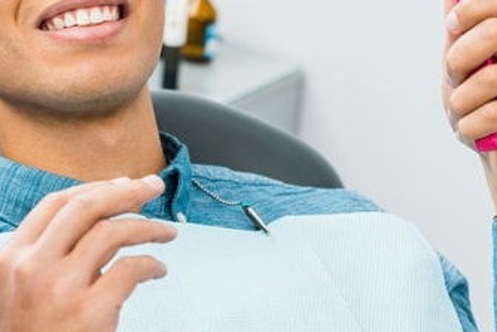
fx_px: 2127
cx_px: 45
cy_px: 43
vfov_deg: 8.9
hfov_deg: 13.2
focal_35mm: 154
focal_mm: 70
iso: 400
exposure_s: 1/200
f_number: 5
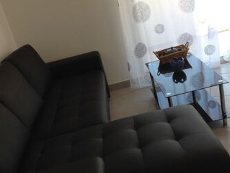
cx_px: 111
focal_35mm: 47
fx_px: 312
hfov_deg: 40.4
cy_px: 91
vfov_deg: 30.9
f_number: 2.4
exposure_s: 1/60
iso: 50
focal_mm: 4.12
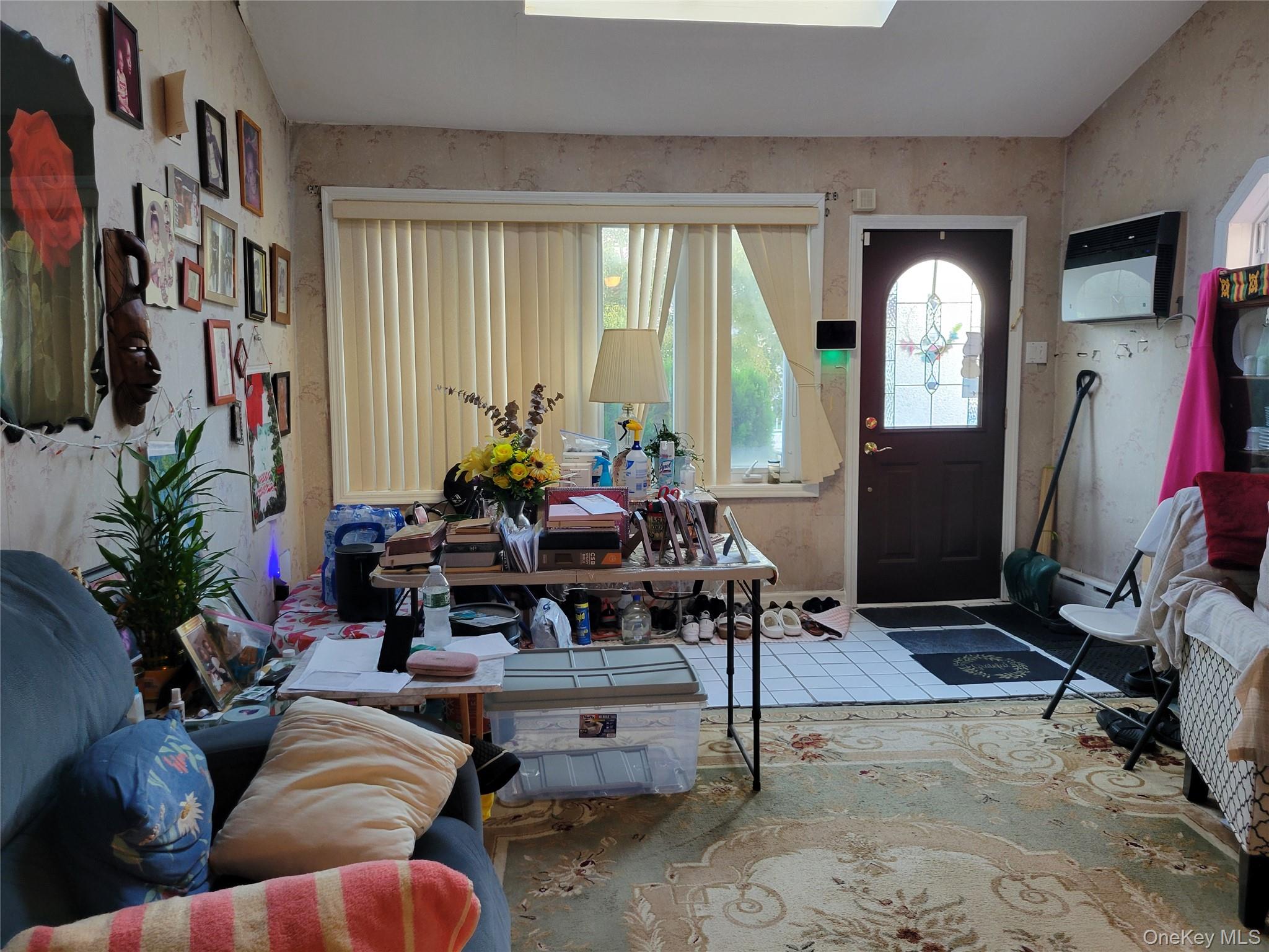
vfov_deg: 53.1
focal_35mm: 26
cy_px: 476
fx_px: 953
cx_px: 634
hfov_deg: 67.3
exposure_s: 1/40
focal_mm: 5.4
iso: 200
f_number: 1.8
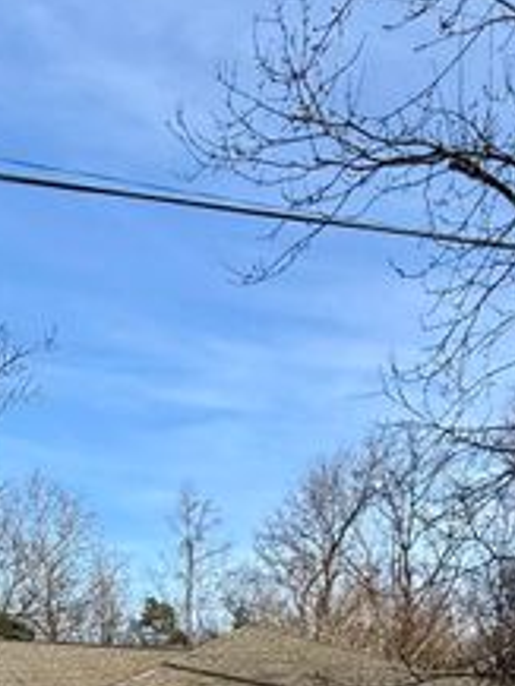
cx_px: 60
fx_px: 852
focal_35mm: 43
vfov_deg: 32.9
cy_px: 887
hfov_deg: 32.1
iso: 50
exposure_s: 1/1033
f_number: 2.2
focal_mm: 2.22
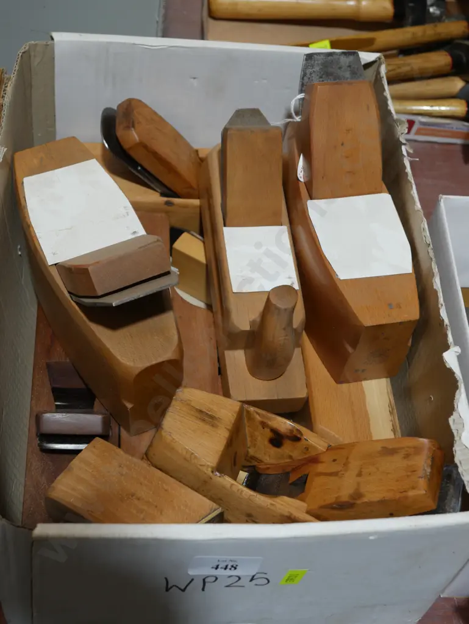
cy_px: 312
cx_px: 234
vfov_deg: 34.3
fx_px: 1011
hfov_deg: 26.1
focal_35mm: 56
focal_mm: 28
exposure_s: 1/60
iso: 320
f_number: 5.3
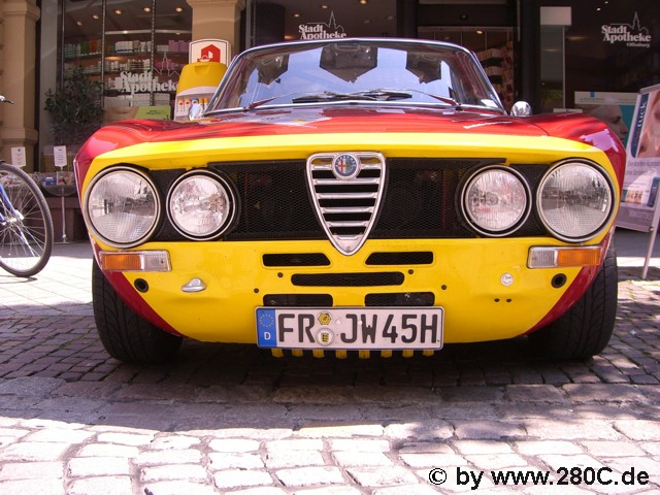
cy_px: 248
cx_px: 330
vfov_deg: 37.7
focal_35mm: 38
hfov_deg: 49.0
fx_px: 725
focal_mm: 6.2
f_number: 4.3
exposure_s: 1/160
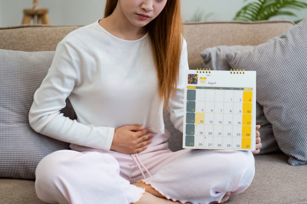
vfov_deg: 19.4
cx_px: 154
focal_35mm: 70
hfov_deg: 28.8
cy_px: 102
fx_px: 597
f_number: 2.8
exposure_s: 1/250
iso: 400
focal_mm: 70
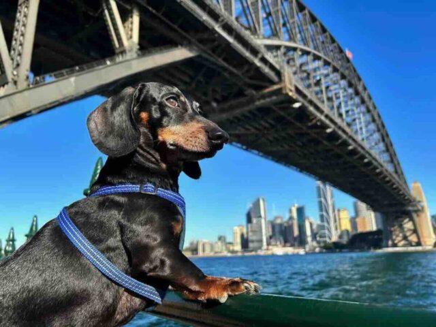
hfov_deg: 67.3
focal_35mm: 26
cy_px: 164
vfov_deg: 53.1
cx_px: 218
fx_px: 327
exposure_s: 1/2252
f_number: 1.5
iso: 50
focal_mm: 5.7
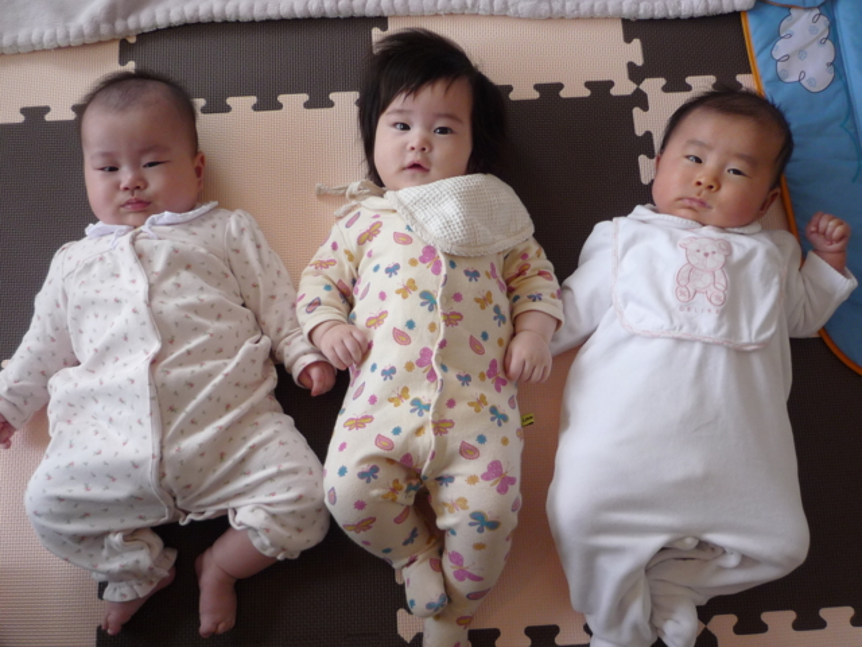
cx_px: 431
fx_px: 872
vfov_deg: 40.7
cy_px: 324
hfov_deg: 52.6
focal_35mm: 35
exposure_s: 1/50
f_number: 2.8
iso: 100
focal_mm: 4.4
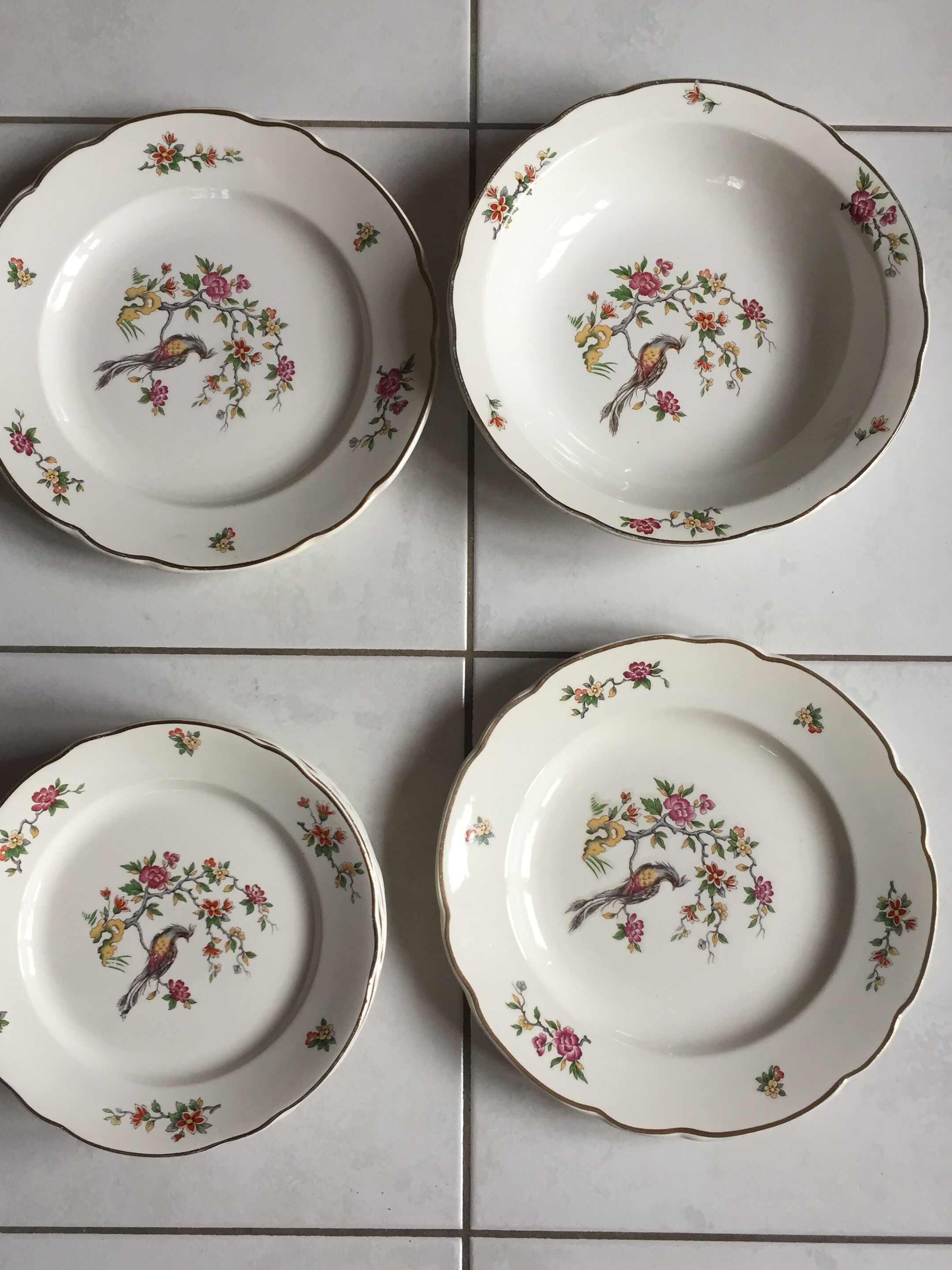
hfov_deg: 42.9
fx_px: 1210
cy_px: 678
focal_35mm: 33
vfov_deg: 55.3
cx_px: 420
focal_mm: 4.15
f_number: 2.2
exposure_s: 1/33
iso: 32
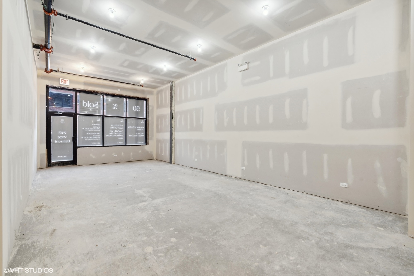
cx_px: 207
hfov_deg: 96.7
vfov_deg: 73.7
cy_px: 138
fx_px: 184
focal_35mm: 16
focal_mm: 16
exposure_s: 1/10
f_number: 8
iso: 320
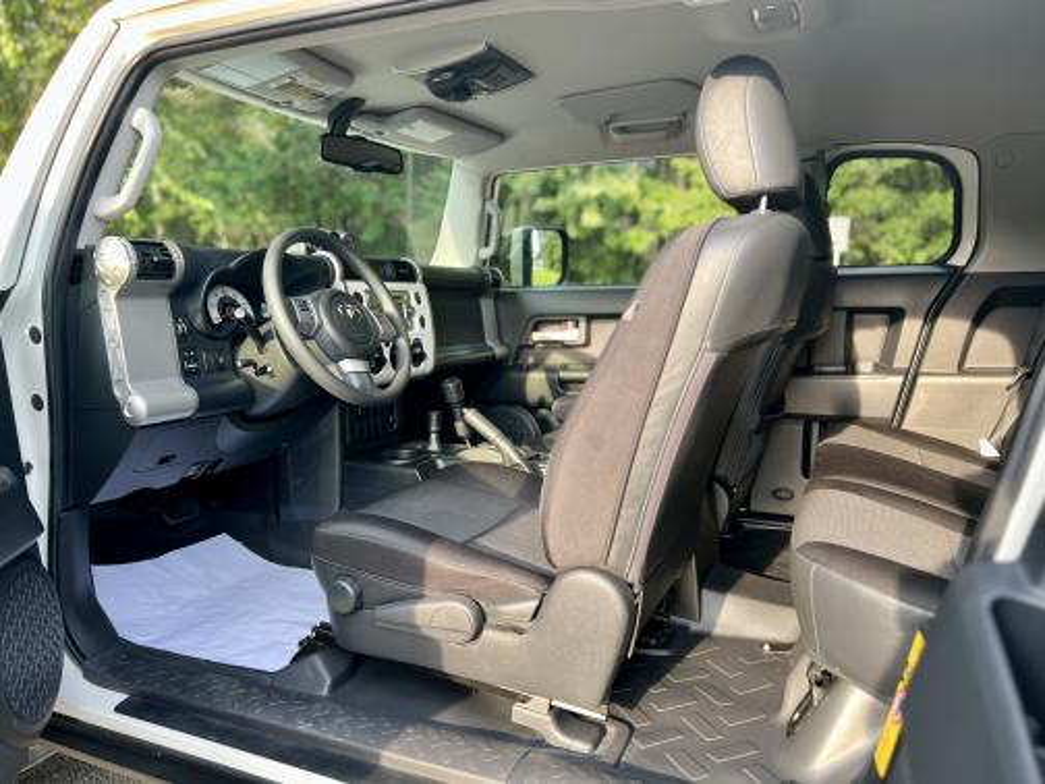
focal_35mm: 26
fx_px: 785
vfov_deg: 53.1
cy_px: 392
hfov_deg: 67.3
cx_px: 522
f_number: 1.5
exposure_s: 1/121
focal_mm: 5.7
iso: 40
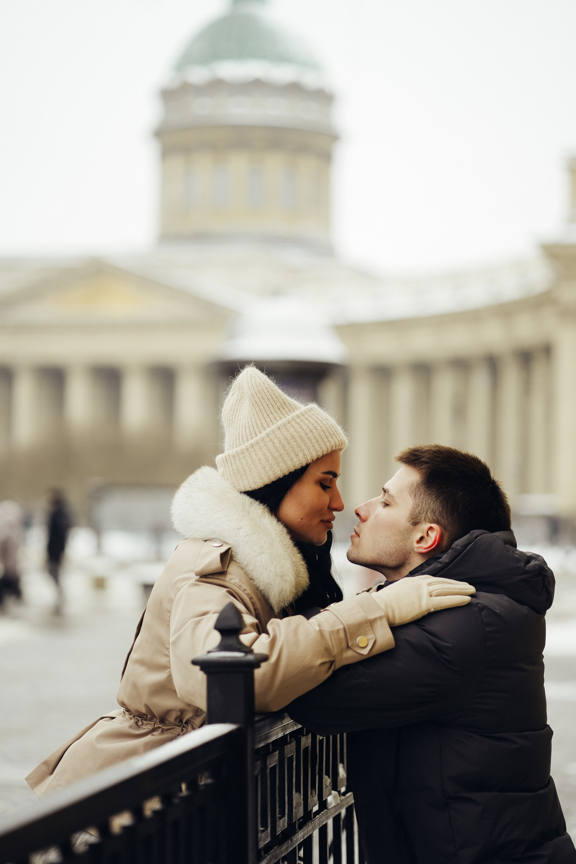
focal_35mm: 85
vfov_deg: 23.9
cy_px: 432
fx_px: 2040
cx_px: 288
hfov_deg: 16.1
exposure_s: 1/640
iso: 125
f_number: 2.2
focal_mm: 85
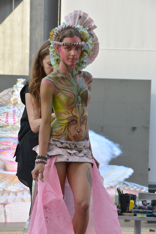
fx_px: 1131
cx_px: 78
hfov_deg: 7.9
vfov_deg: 11.8
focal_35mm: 174
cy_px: 117
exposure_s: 1/200
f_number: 7.1
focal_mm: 116
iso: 200
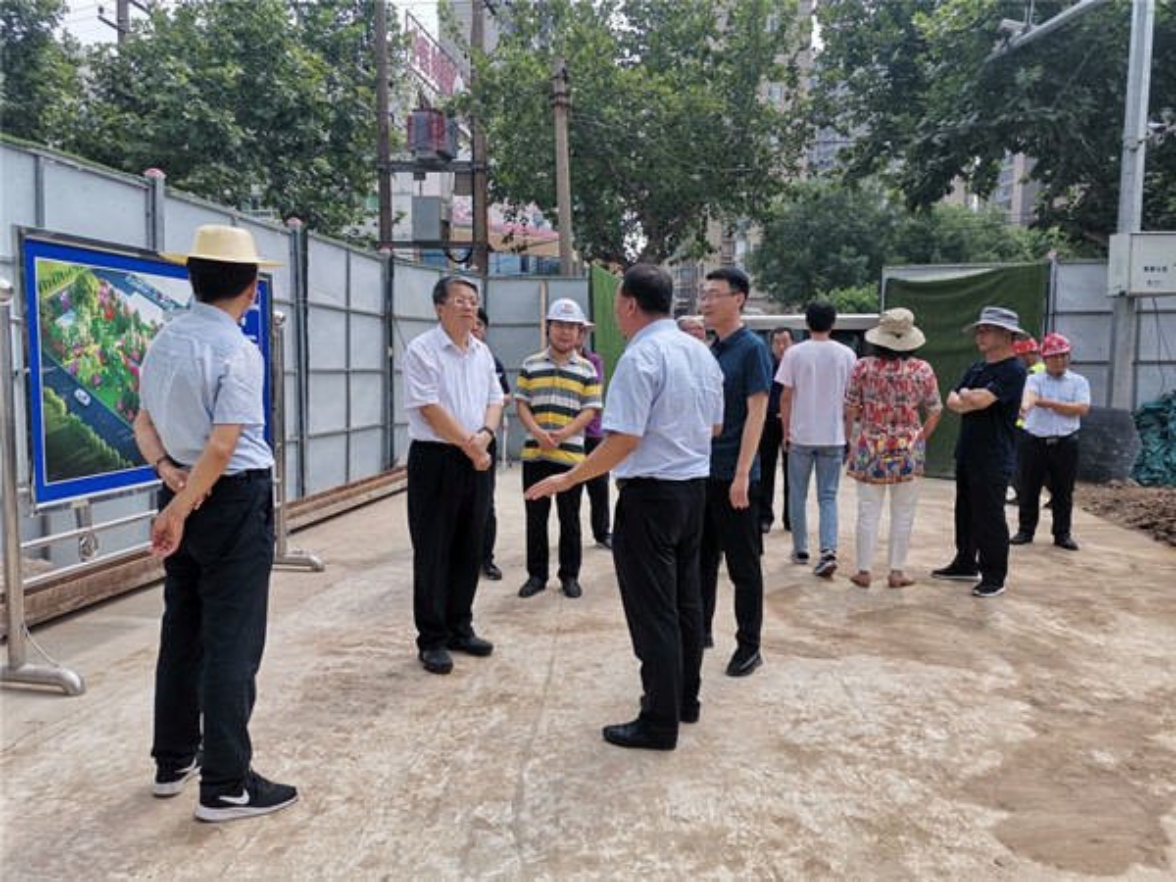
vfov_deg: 53.1
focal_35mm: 26
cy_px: 441
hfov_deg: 67.3
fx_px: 883
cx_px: 588
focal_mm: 4.75
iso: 50
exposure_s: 1/1269
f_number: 1.8
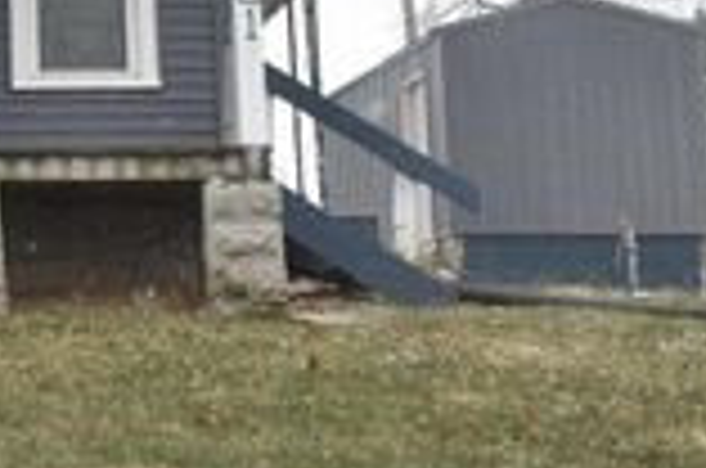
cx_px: -351
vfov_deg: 11.7
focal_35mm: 115
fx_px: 2251
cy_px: -70
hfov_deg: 16.3
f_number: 6.3
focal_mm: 24
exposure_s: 1/250
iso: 200
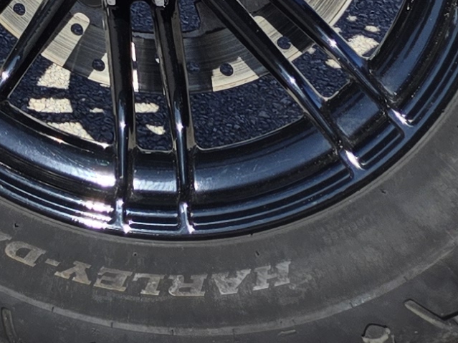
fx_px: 1905
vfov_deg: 8.8
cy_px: -605
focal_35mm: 144
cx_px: -522
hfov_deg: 11.9
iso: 25
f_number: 1.8
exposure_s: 1/1461
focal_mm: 5.4
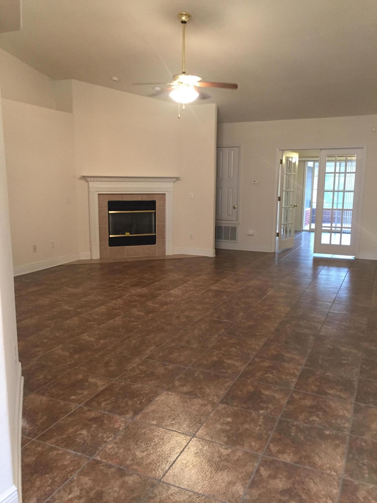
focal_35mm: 29
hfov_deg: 48.2
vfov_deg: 61.7
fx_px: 421
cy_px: 252
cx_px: 188
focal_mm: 4.15
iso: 160
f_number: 2.2
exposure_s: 1/30
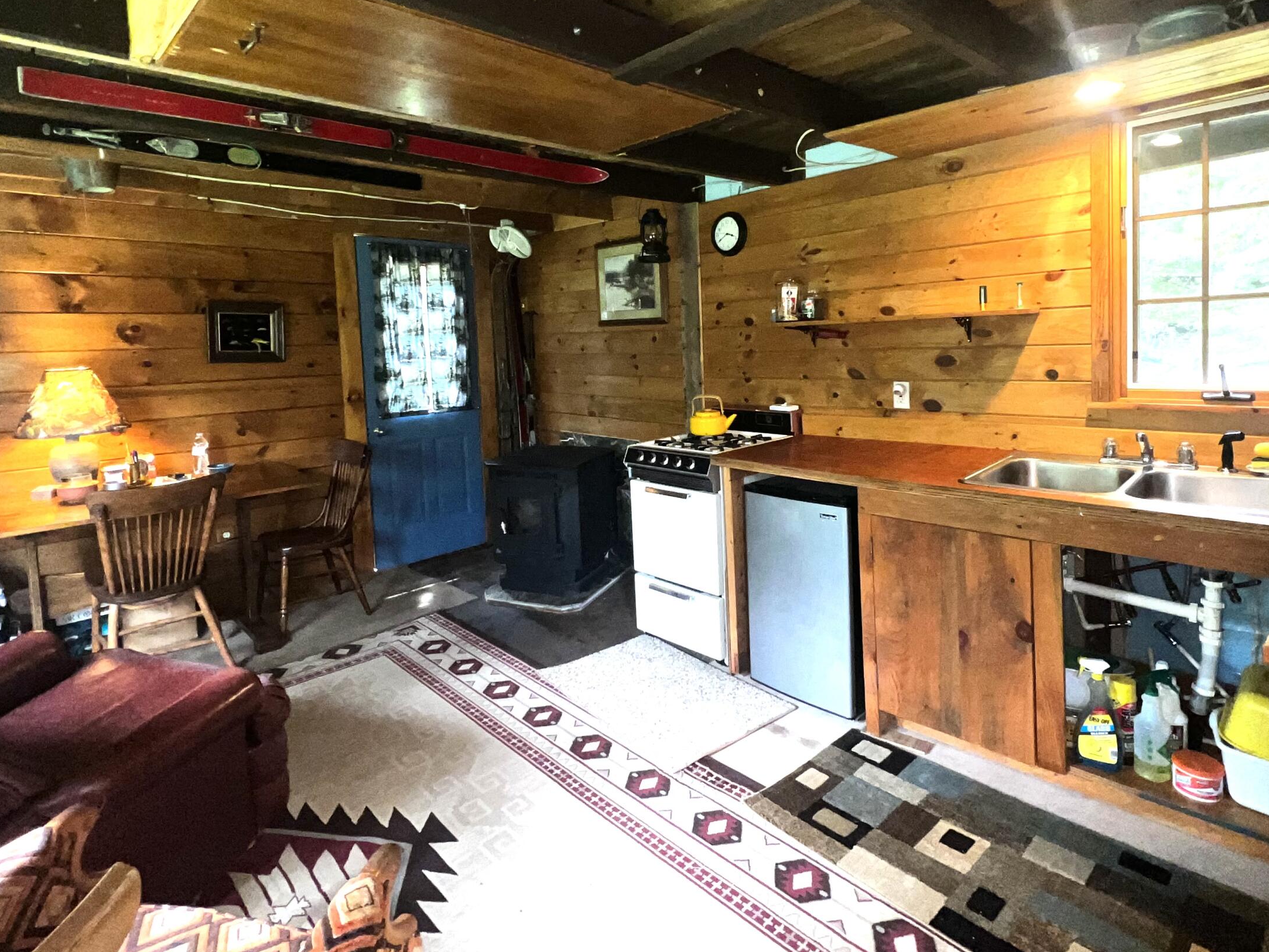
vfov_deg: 70.9
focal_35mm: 18
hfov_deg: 87.7
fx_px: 660
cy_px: 384
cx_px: 661
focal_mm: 1.57
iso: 160
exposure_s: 1/60
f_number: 1.8
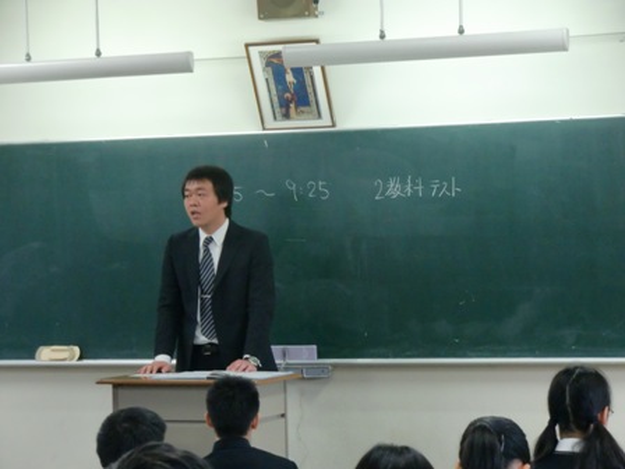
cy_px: 234
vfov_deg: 14.1
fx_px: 1896
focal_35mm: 105
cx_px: 312
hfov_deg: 18.7
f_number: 5
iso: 400
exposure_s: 1/40
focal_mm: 18.8
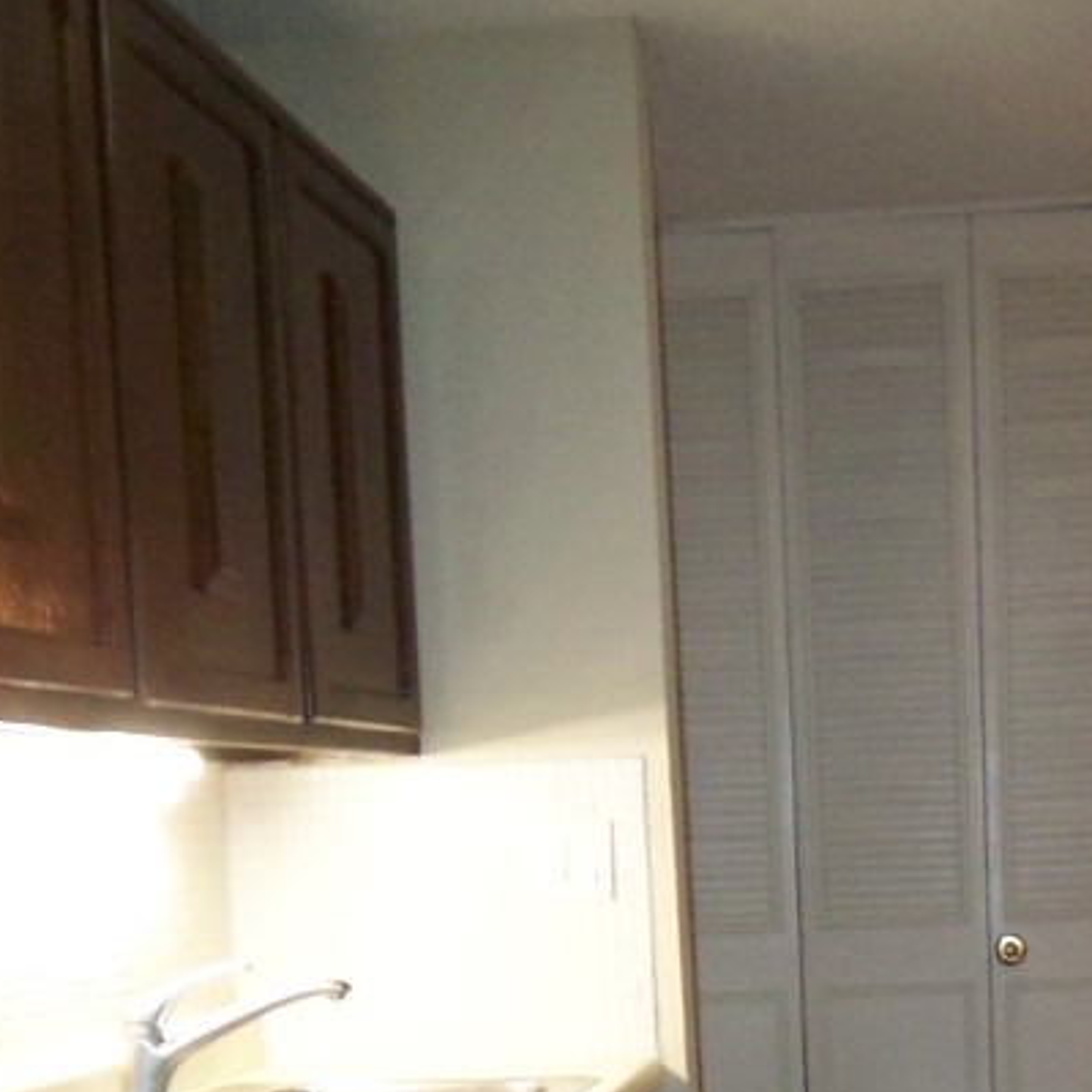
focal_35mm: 61
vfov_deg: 26.5
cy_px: 1114
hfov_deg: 27.8
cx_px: 789
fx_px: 2177
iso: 200
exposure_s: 1/30
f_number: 2.8
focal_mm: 3.8
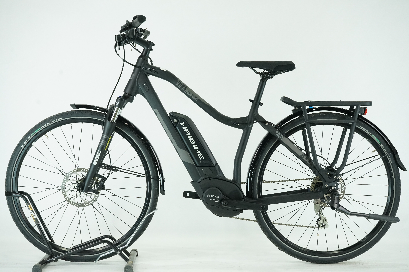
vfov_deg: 21.6
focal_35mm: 63
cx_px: 204
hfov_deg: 31.9
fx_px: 716
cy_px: 136
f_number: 8
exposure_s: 1/200
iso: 3200
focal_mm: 63
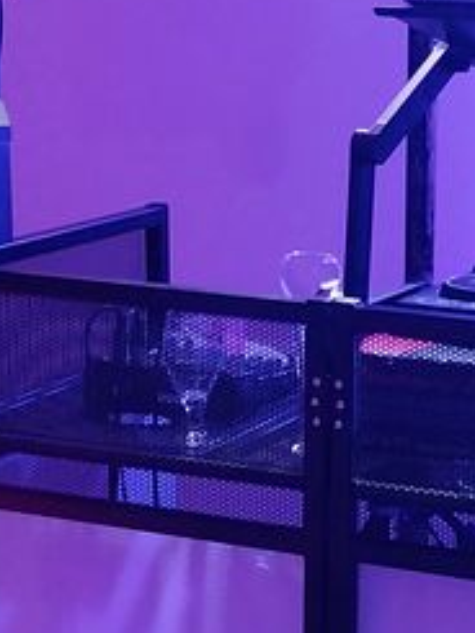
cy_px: 302
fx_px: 1938
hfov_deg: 13.7
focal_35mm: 106
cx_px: 514
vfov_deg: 18.5
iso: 320
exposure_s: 1/25
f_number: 1.8
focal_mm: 4
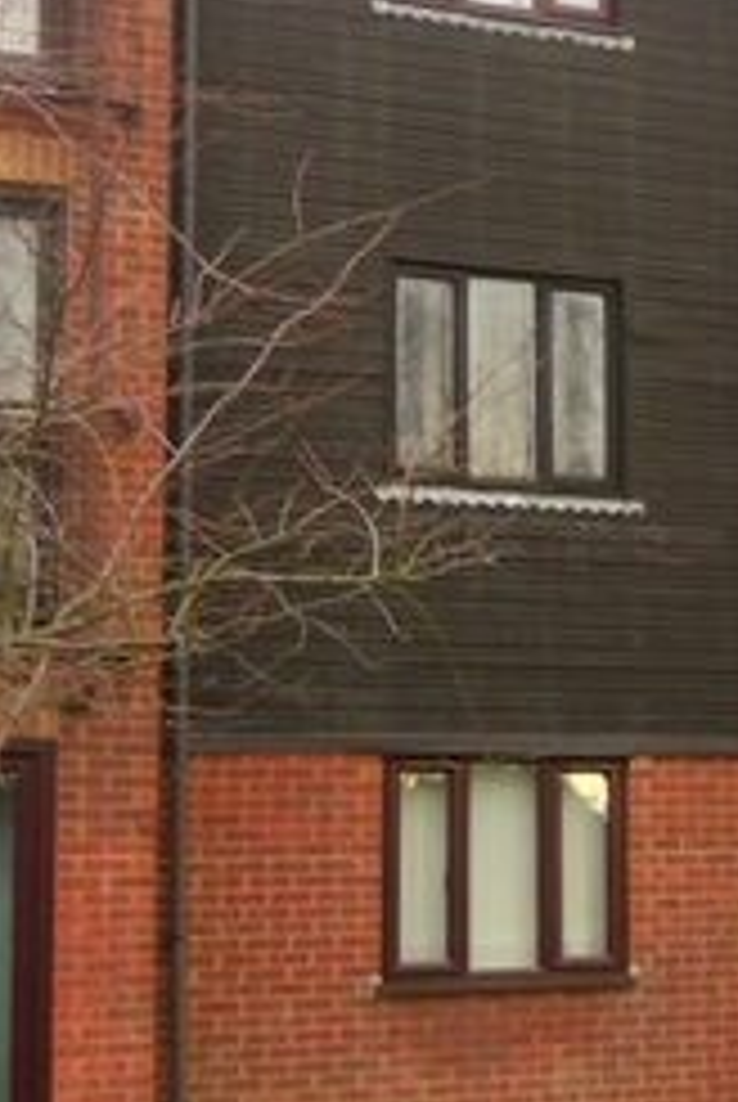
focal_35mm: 92
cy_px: 497
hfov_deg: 14.4
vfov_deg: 22.1
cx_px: 914
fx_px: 2821
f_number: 3.3
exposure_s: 1/45
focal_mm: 5.6
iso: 100
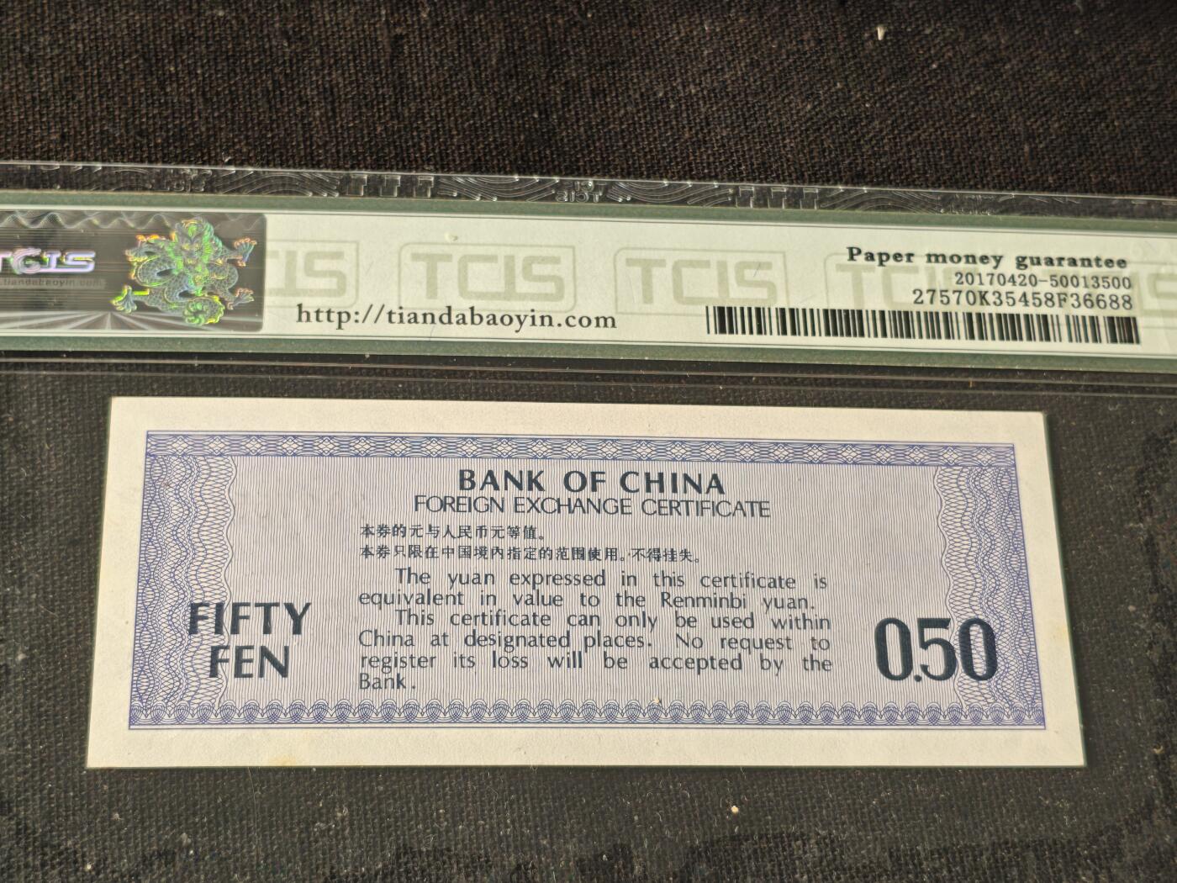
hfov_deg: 35.5
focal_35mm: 54
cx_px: 588
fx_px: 1836
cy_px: 442
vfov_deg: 27.0
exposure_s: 1/271
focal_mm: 4.94
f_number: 1.5
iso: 50
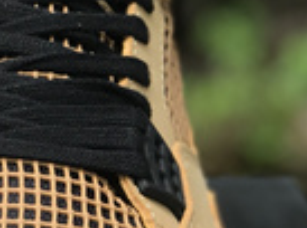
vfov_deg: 4.8
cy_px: 6
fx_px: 2733
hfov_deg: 6.3
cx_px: -215
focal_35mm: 309
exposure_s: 1/249
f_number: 2.8
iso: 20
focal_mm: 6.6
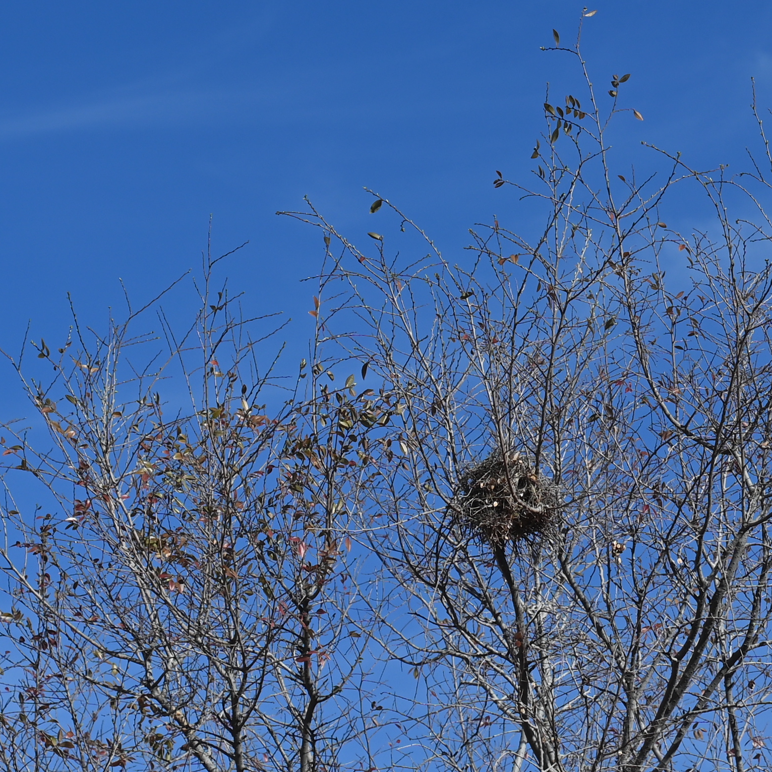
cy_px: 17
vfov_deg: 10.5
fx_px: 4163
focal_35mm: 165
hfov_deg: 10.6
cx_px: 656
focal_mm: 50
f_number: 9
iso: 100
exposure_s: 1/500
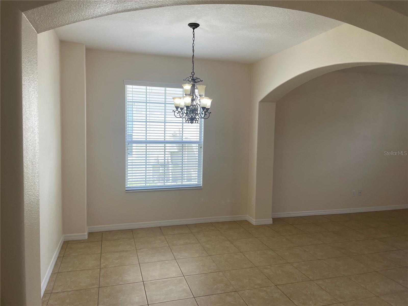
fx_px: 306
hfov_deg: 67.3
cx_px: 204
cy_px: 153
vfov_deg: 53.1
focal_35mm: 26
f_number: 1.6
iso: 40
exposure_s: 1/120
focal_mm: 4.2
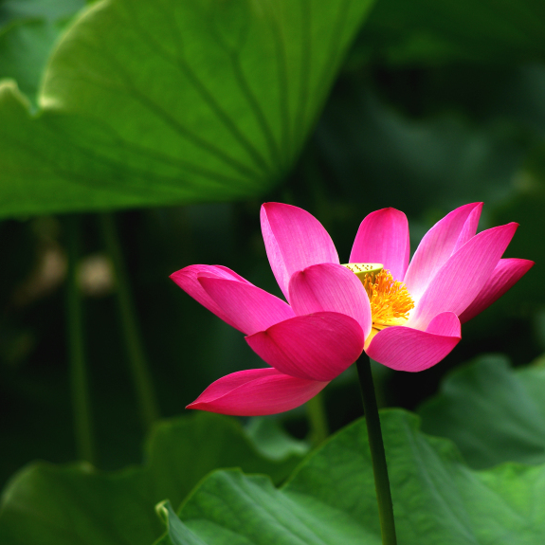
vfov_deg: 3.0
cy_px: 320
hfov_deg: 3.0
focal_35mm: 590
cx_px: 308
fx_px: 10509
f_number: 7.1
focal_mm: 260
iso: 100
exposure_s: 1/200
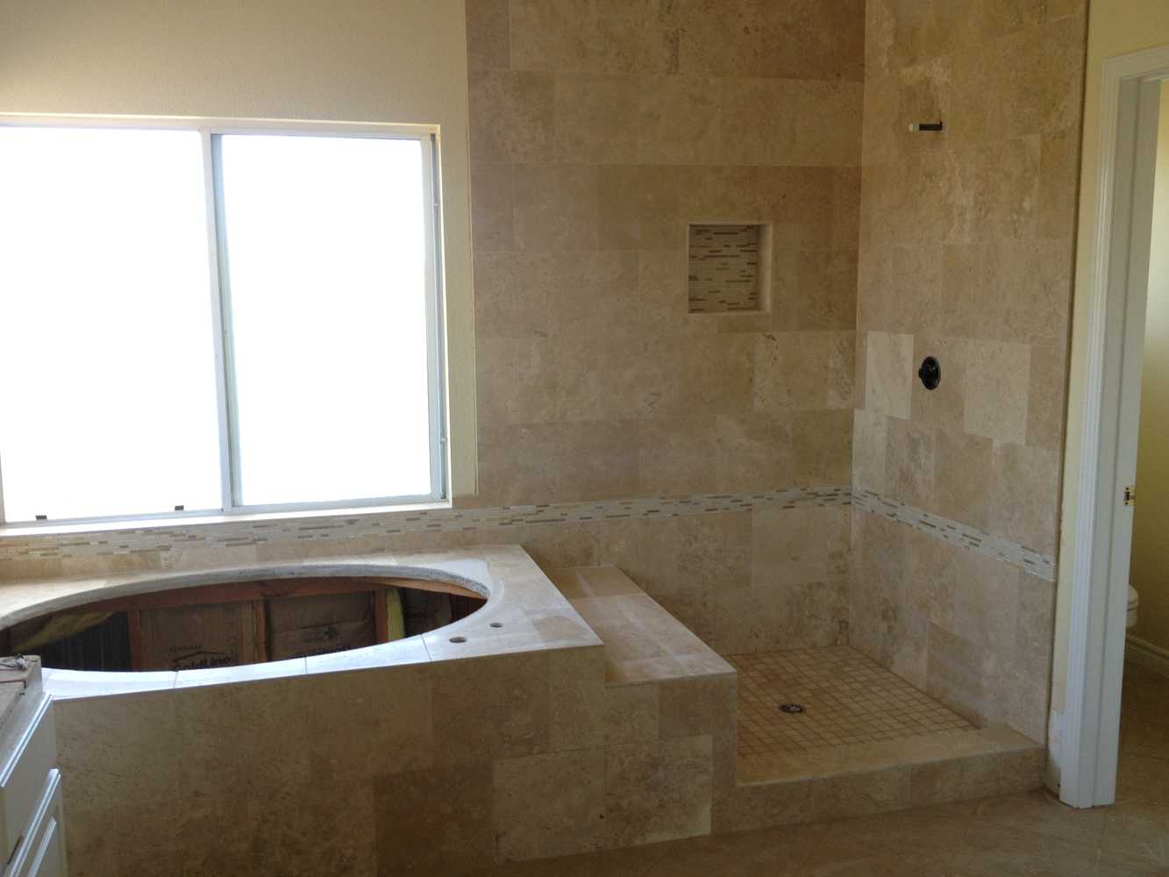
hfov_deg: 52.6
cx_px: 584
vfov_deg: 40.7
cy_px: 438
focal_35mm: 35
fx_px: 1182
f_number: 2.4
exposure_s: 1/60
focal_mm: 4.28
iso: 64
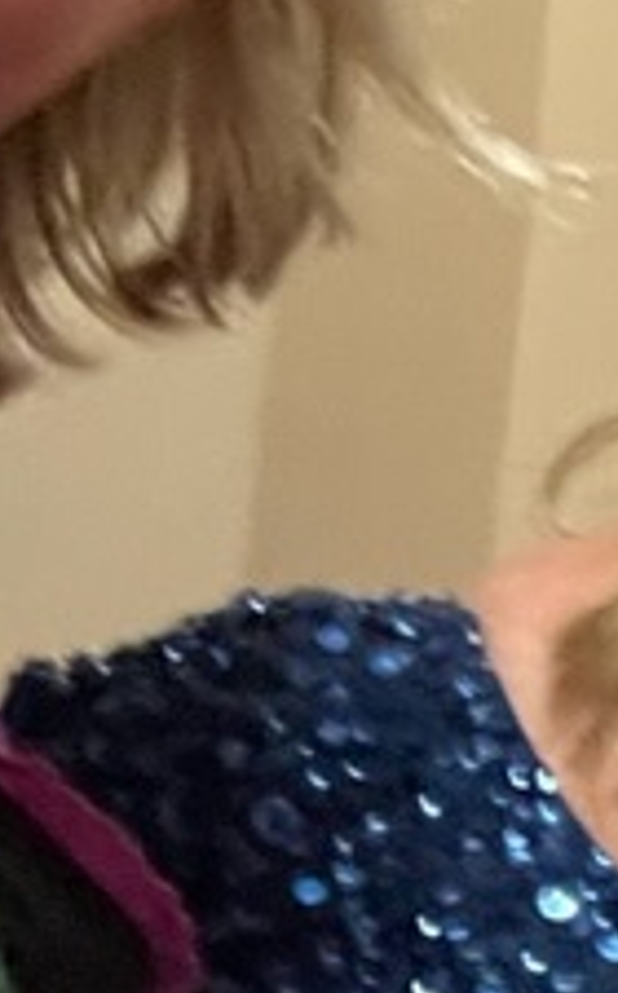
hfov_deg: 7.0
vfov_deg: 14.2
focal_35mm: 139
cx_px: 2543
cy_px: -450
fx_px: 3758
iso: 250
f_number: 2.2
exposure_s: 1/33
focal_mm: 2.71
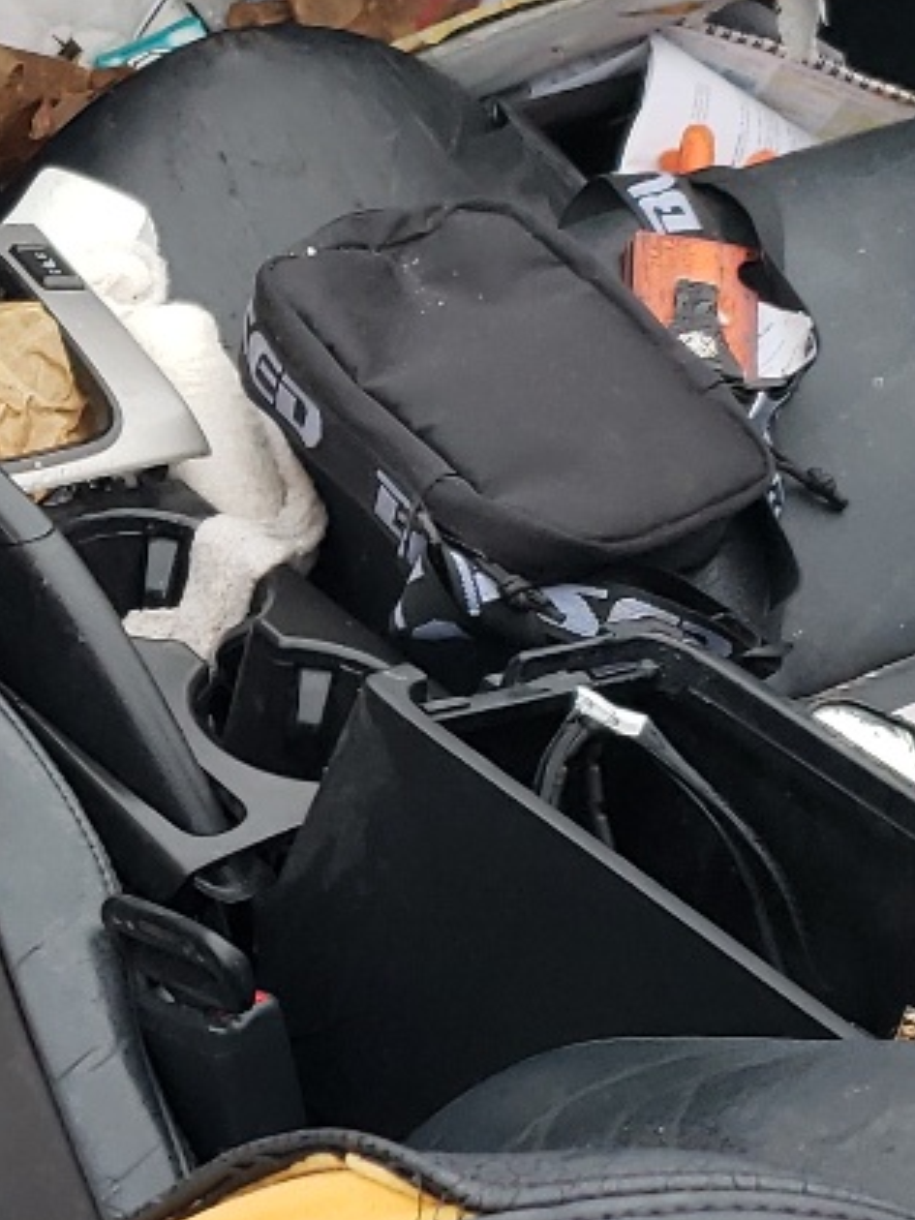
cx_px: -174
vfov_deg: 19.8
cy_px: 636
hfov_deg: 14.5
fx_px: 3489
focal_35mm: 99
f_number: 1.5
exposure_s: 1/120
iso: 64
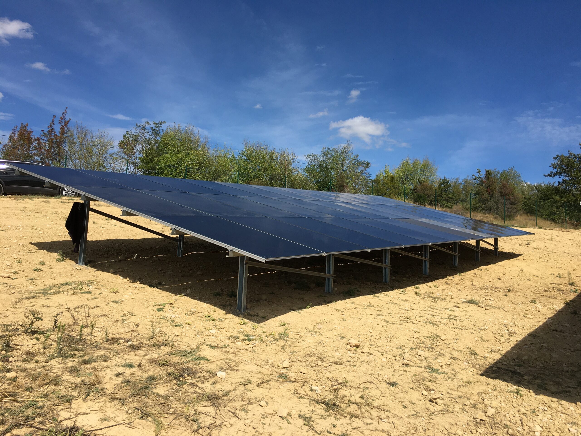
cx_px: 290
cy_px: 218
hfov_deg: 61.7
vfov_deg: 48.2
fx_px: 487
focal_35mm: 29
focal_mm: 4.15
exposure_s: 1/2331
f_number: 2.2
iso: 25
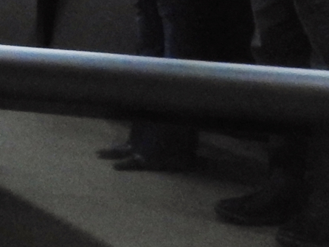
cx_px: -267
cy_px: -189
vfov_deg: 11.0
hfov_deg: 13.8
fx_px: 1208
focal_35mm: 127
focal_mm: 4.3
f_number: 7.6
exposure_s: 1/8
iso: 800
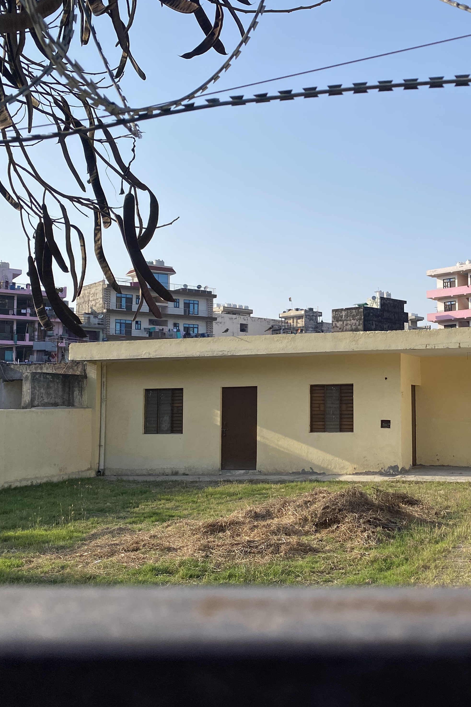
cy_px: 358
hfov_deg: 34.4
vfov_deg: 51.9
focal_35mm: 37
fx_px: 726
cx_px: 403
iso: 32
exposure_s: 1/2755
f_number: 1.8
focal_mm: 4.25
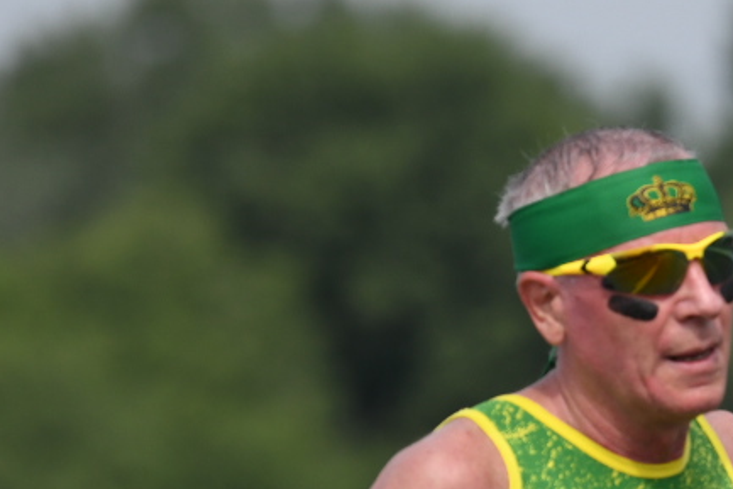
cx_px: 674
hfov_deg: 3.4
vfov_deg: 2.3
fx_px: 12179
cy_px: 606
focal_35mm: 598
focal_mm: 160
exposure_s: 1/8000
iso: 400
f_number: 3.2
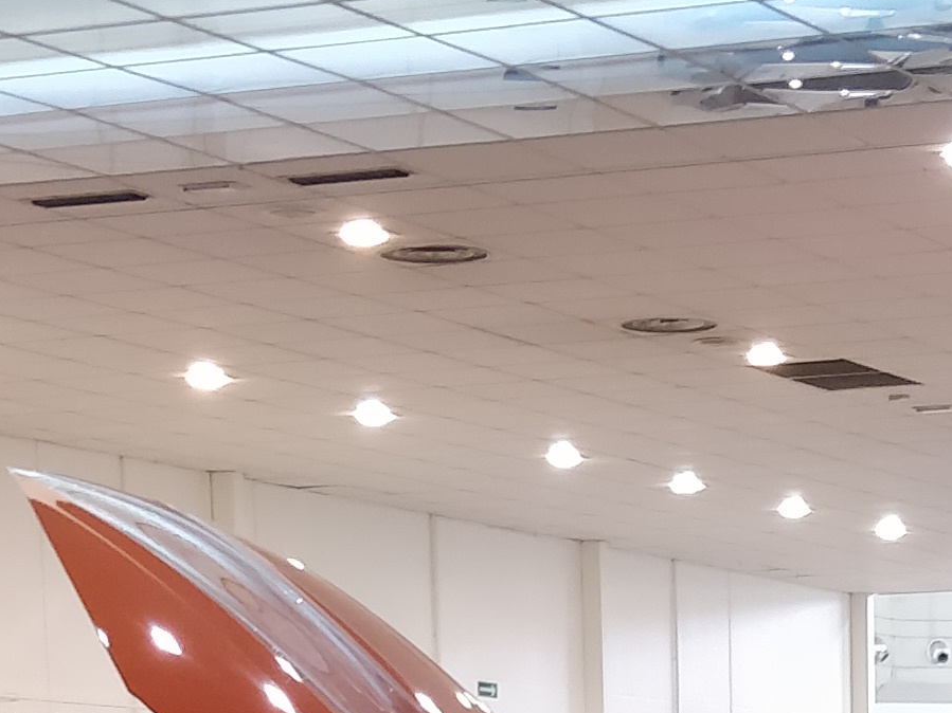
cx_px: 863
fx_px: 3382
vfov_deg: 10.4
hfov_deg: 15.8
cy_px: 1702
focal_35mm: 123
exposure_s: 1/50
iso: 320
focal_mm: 4.1
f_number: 1.7
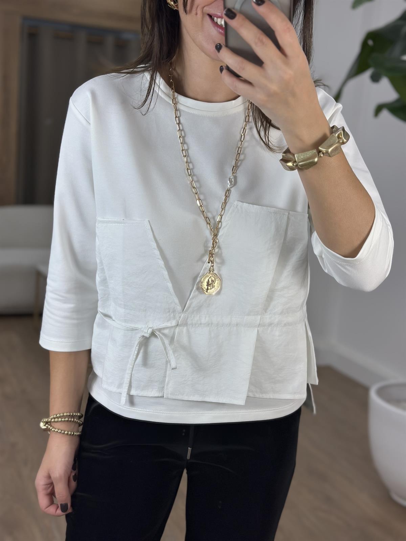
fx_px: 751
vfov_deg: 39.7
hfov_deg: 30.3
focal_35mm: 48
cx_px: 203
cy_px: 270
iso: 80
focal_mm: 6.86
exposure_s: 1/516
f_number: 1.78
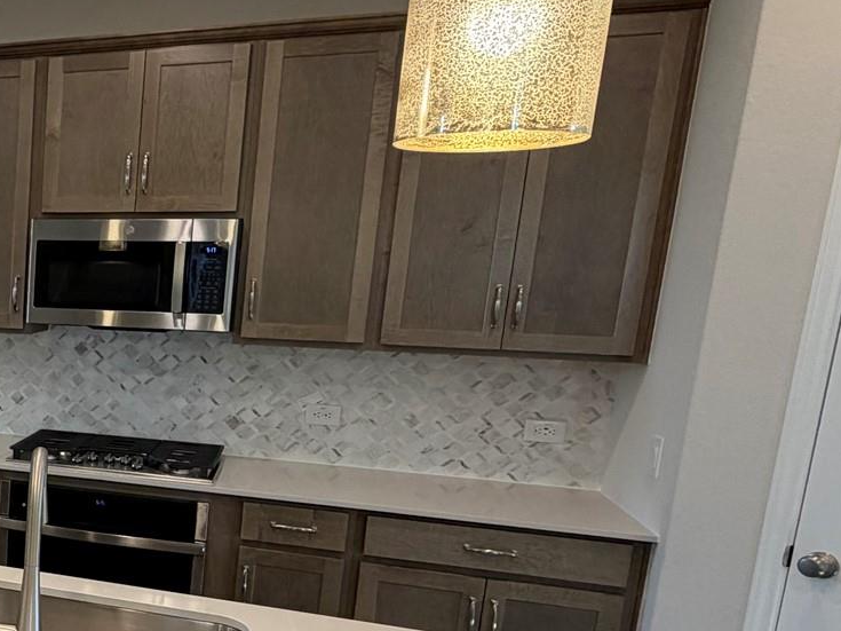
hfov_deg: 38.7
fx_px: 947
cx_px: -104
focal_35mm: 39
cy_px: 448
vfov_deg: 36.2
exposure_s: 1/120
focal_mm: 2.22
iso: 160
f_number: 2.2
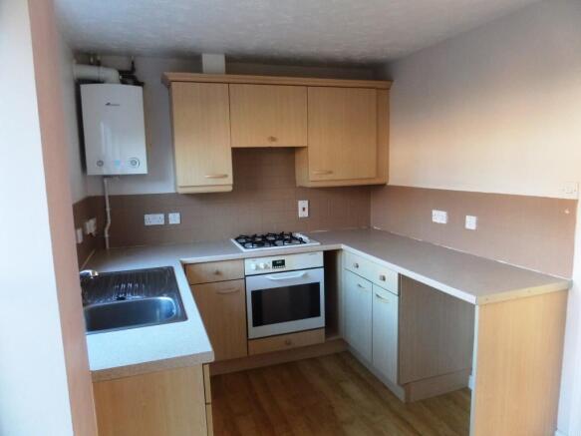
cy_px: 218
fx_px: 403
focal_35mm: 24
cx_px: 290
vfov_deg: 56.8
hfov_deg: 71.6
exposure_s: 1/20
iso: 200
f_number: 3.2
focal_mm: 4
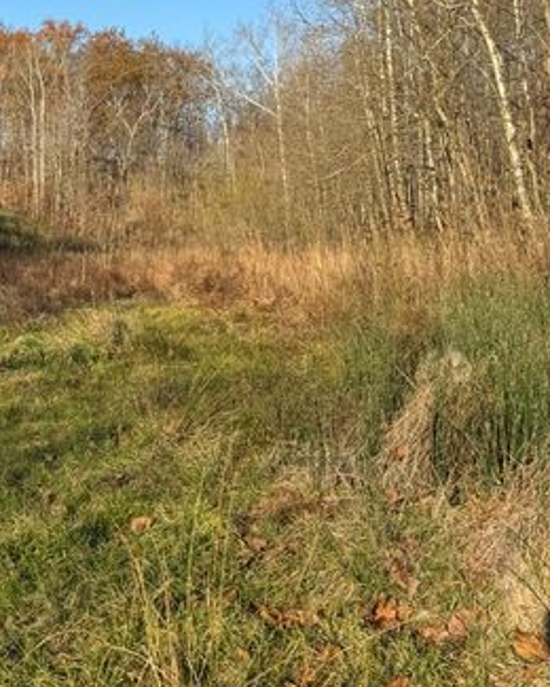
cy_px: 237
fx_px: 977
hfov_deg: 30.6
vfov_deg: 38.4
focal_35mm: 48
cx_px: 99
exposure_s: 1/2415
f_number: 1.78
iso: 80
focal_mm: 6.76
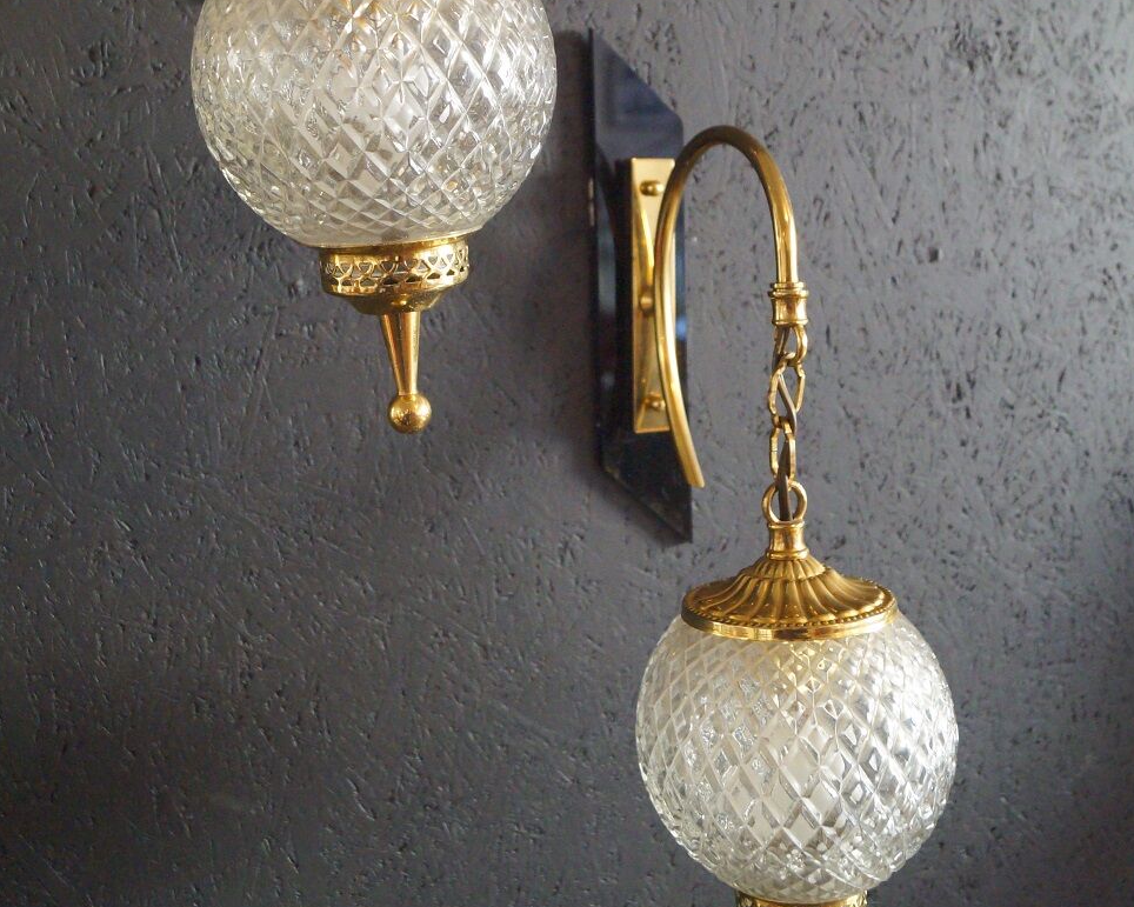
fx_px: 1443
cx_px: 574
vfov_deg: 34.3
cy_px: 248
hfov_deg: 42.9
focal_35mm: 43
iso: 2500
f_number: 4
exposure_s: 1/60
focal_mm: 20
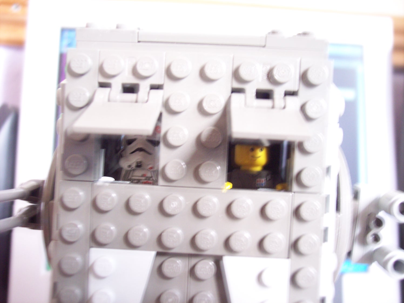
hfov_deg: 47.9
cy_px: 152
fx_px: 455
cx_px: 202
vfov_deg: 36.8
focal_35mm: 39
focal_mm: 8
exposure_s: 1/4
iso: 200
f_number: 3.4
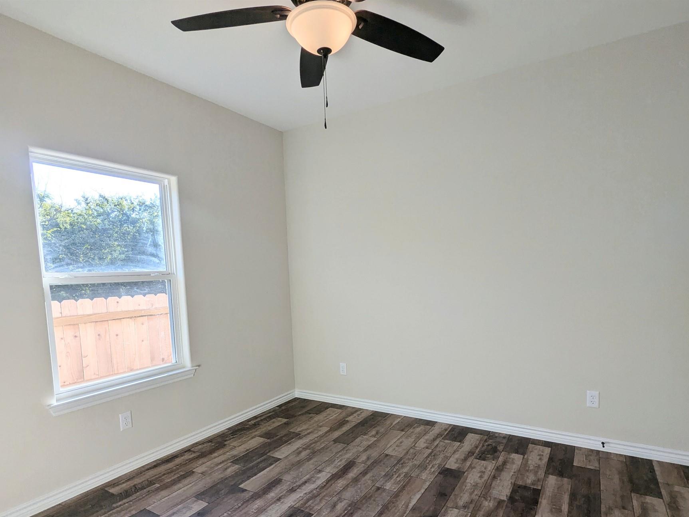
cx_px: 371
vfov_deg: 68.1
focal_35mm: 19
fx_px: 378
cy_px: 306
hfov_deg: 84.5
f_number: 2.2
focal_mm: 2.35
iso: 51
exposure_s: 1/256
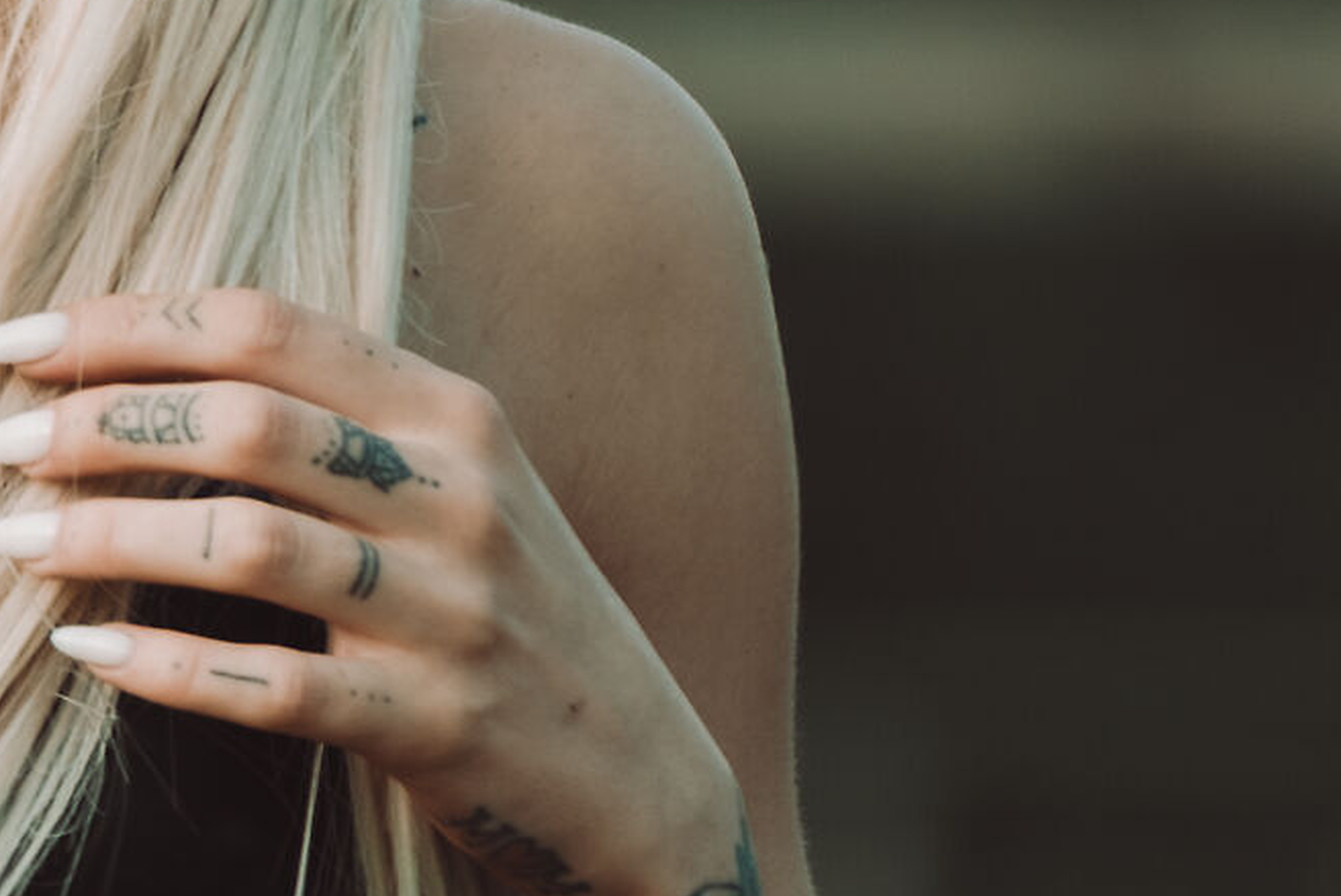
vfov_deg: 1.3
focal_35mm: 1097
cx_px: -468
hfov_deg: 1.9
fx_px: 40879
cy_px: -178
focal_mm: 200
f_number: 3.2
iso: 125
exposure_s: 1/400
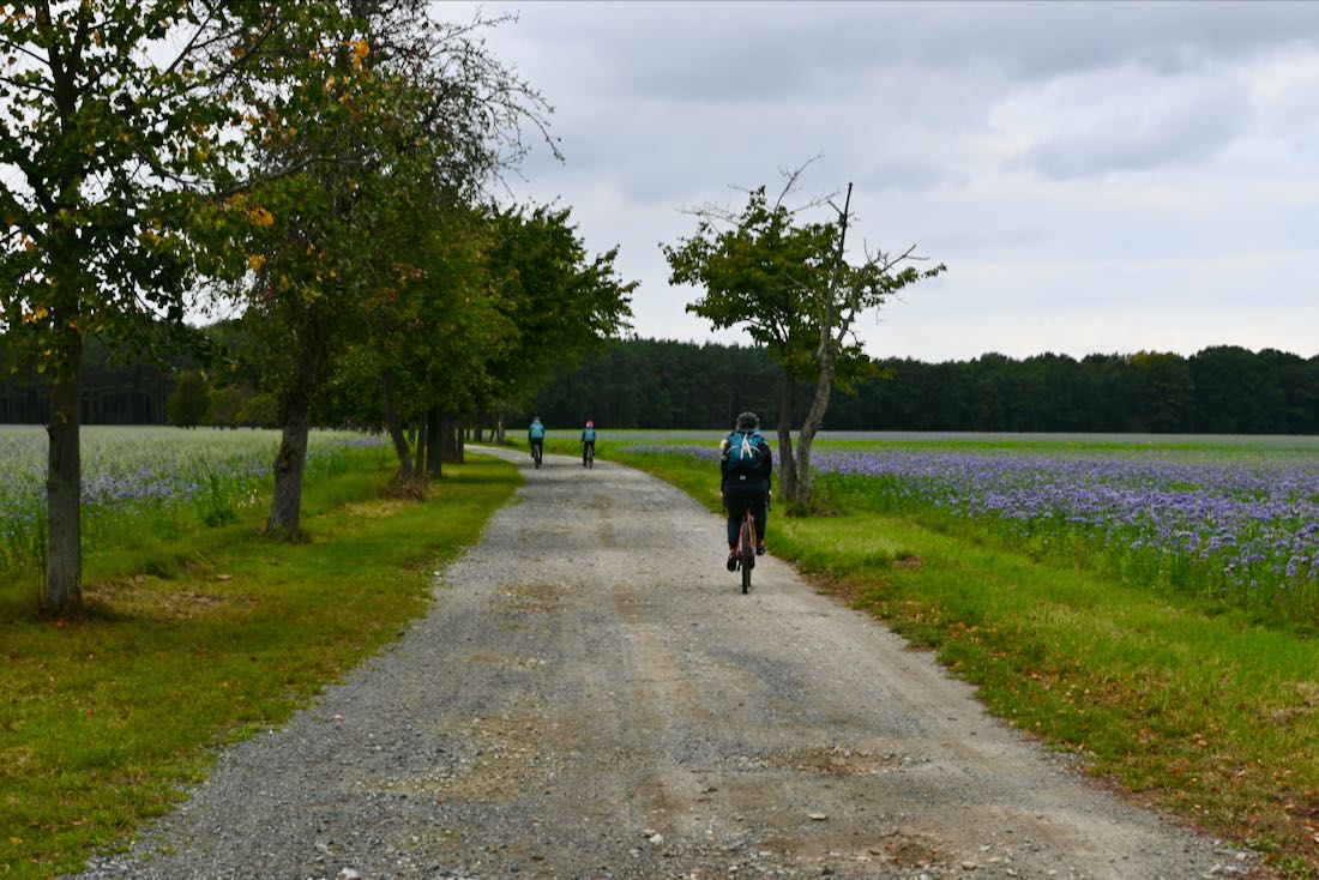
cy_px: 440
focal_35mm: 60
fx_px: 2199
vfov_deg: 22.6
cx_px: 660
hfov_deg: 33.4
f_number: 5.6
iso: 125
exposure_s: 1/250
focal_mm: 40
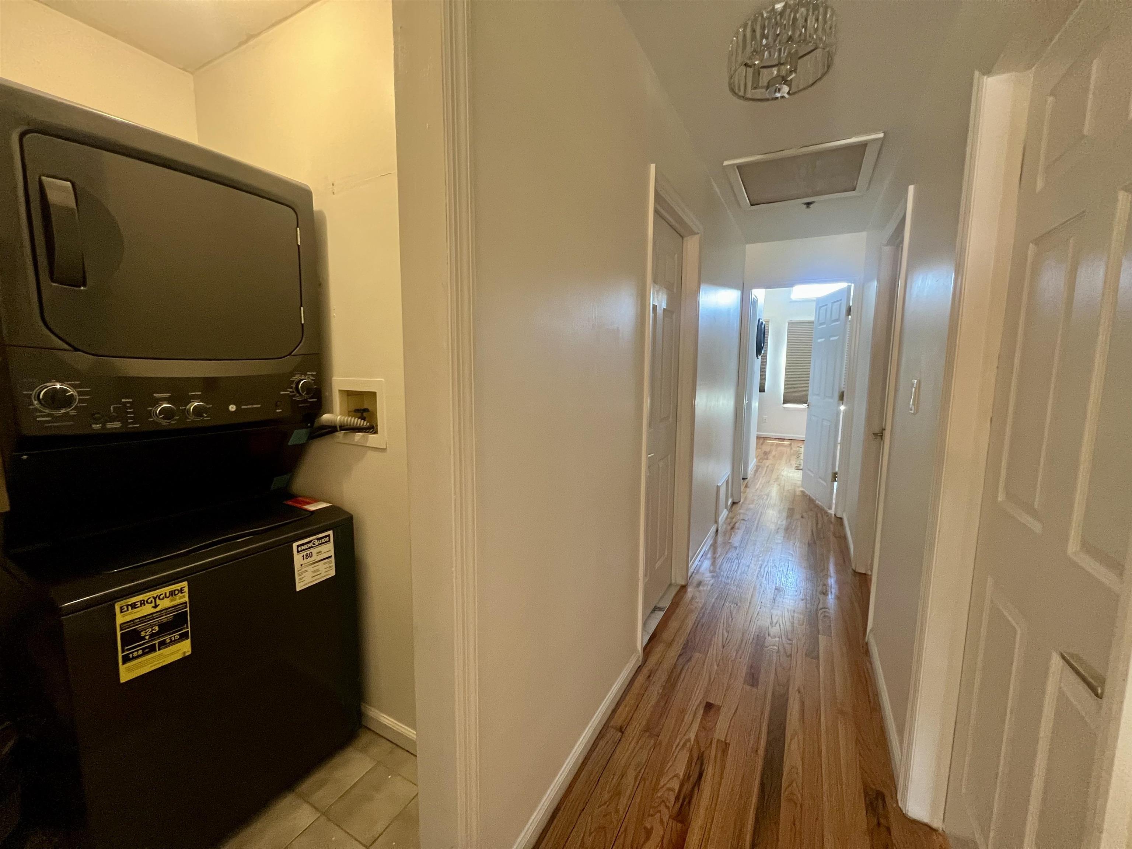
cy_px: 424
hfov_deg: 106.2
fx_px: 425
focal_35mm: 13
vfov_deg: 89.9
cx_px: 566
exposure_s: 1/60
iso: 400
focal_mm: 1.57
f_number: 1.8
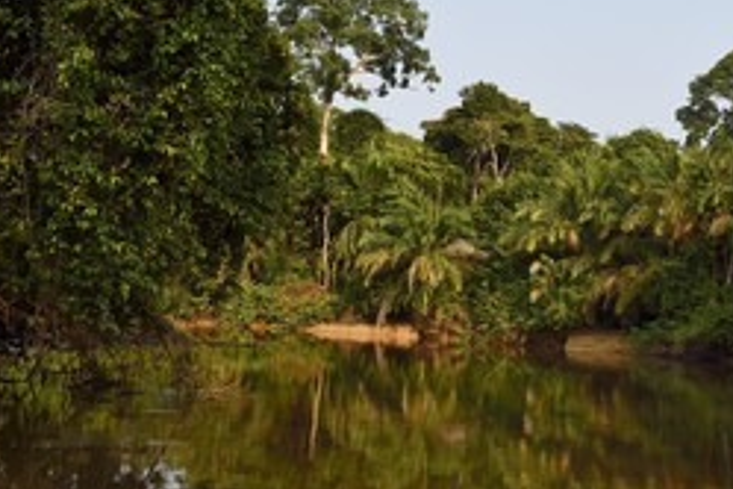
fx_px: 1099
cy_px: 200
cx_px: 386
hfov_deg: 36.9
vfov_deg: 25.0
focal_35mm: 54
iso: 800
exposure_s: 1/500
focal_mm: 32
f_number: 9
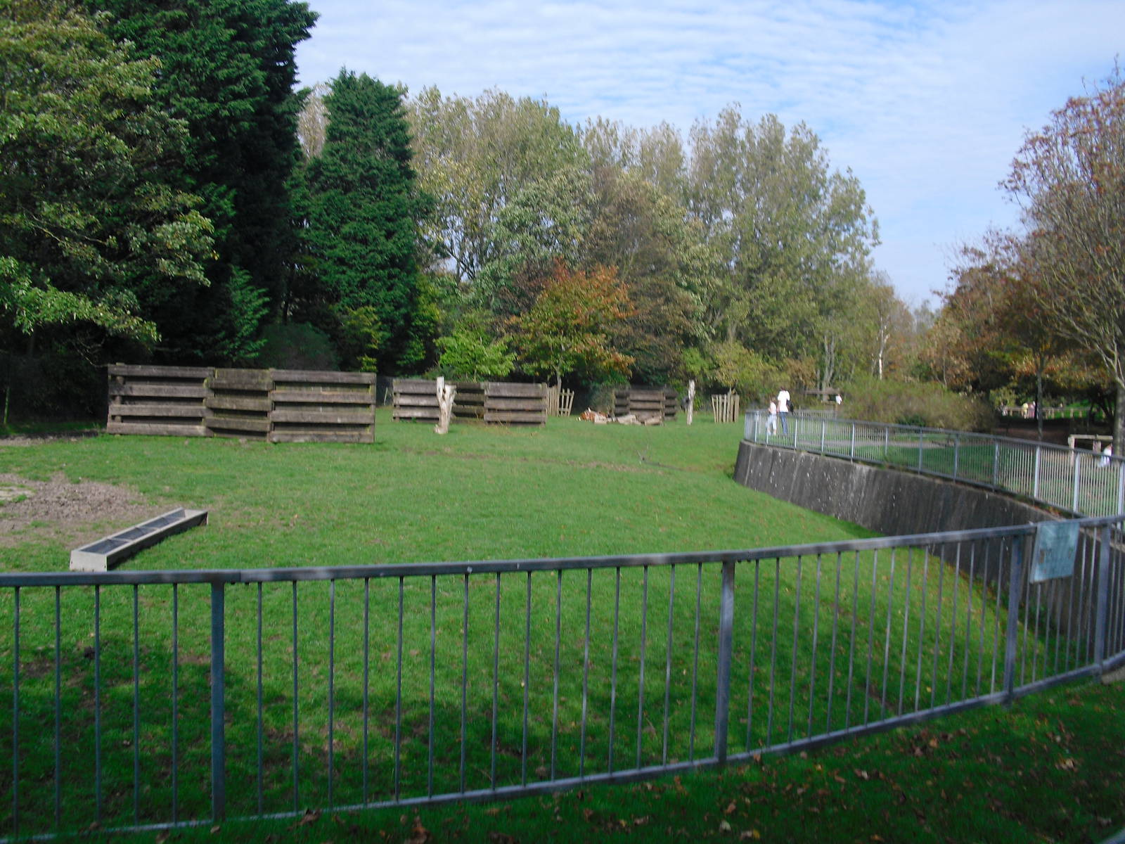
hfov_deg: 51.4
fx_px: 1170
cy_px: 422
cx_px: 562
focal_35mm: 36
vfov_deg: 39.7
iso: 100
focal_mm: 6.3
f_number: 7.8
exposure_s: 1/160
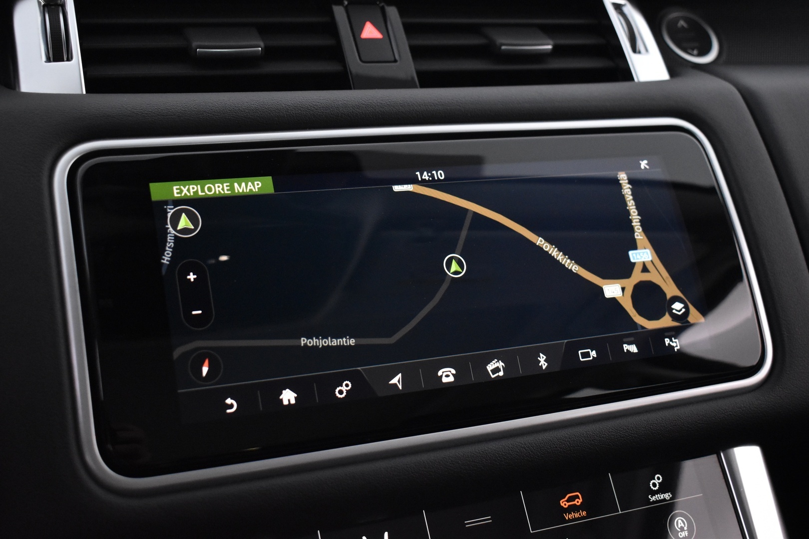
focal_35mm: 44
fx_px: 977
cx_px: 404
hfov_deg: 45.0
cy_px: 270
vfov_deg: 30.8
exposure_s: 1/50
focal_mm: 29
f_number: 4.2
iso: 3200
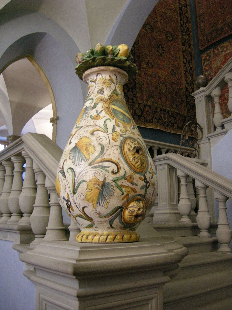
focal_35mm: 36
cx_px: 116
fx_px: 322
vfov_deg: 51.4
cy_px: 155
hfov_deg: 39.7
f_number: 2.7
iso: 400
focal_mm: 7.5
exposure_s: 1/11.5
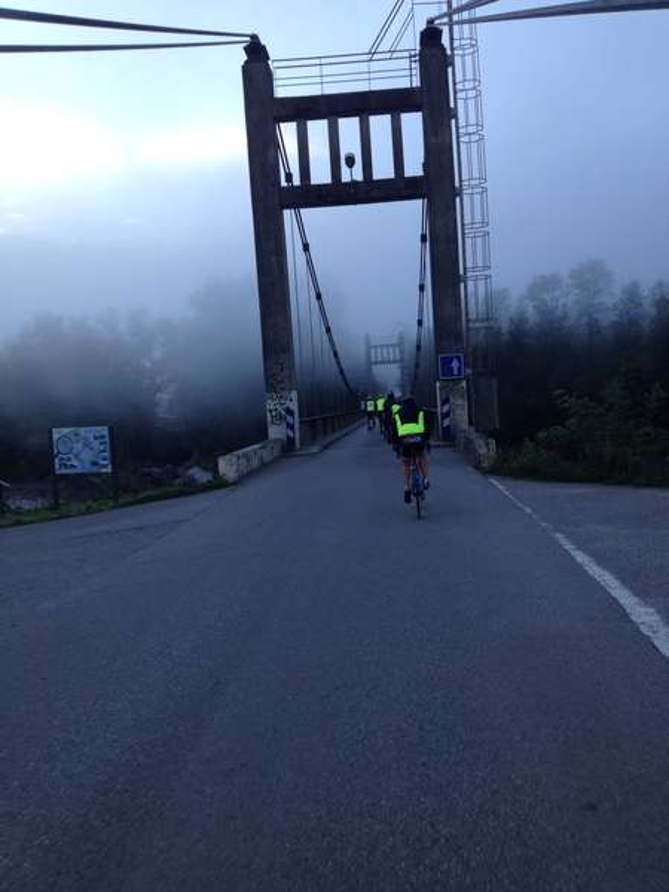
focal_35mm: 35
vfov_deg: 52.6
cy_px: 446
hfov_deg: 40.7
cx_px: 334
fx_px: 902
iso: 50
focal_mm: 4.28
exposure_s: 1/373
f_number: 2.4
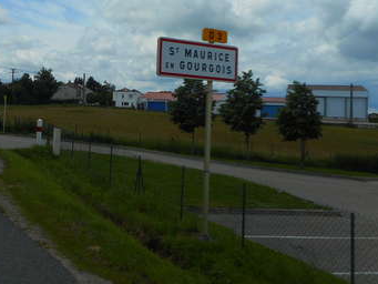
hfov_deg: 40.9
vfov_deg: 32.6
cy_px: 90
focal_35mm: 44
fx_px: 481
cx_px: 70
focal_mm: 4.5
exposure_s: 1/250
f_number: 10.5
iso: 80
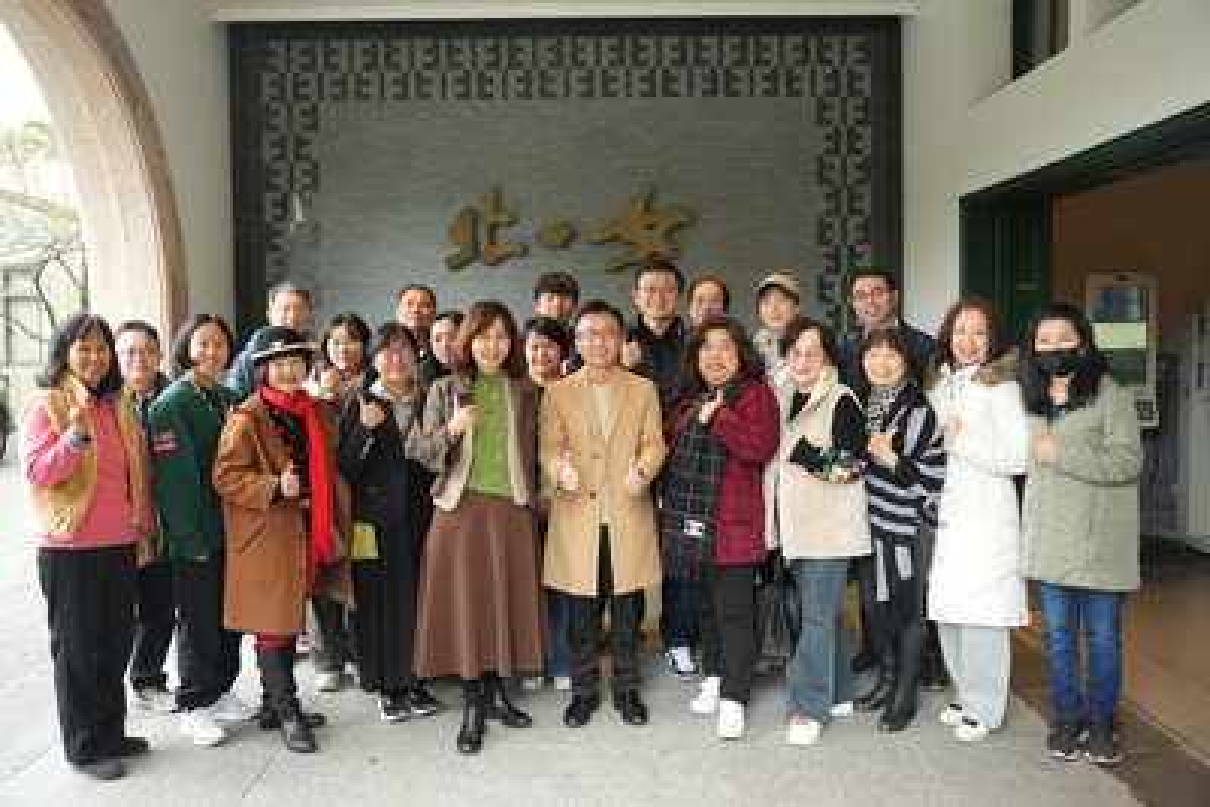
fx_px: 1009
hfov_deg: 61.9
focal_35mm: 30
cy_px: 404
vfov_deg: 43.6
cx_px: 605
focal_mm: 30
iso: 400
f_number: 2.8
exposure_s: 1/100
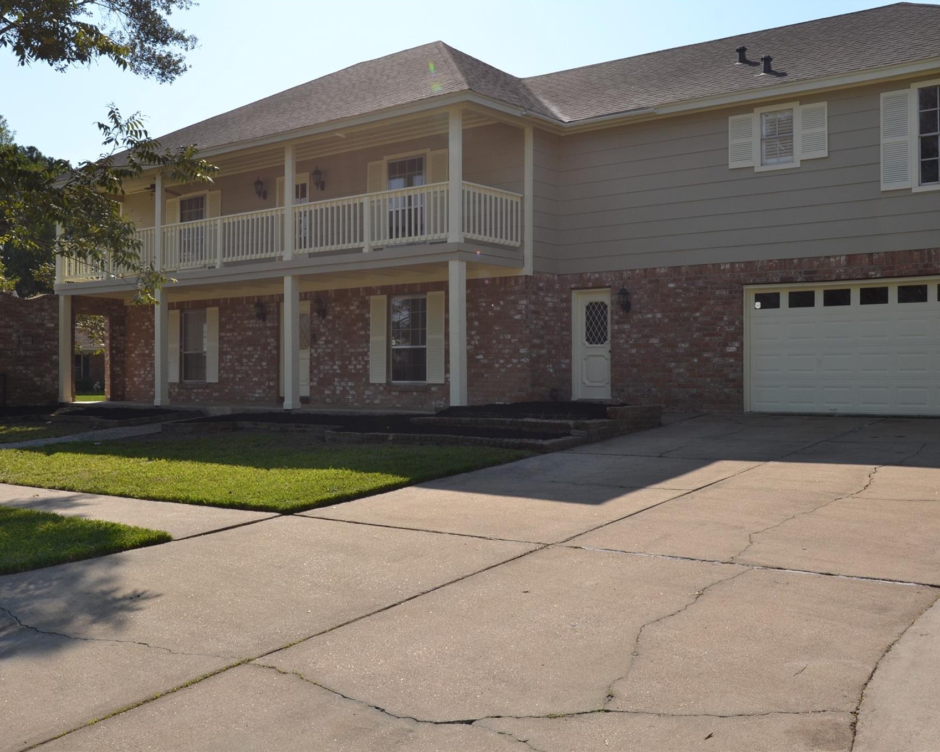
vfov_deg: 43.4
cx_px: 517
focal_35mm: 34
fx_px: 946
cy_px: 374
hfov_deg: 52.8
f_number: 9
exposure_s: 1/200
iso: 100
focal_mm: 20
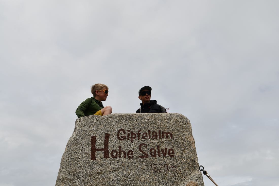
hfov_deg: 53.1
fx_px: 279
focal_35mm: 36
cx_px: 140
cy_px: 93
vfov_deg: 36.9
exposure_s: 1/320
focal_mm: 24
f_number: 9
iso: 100
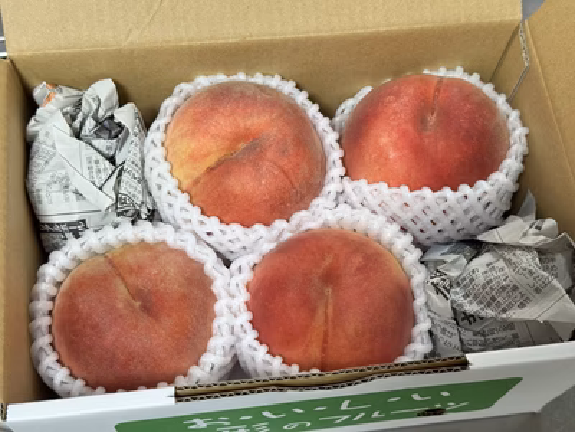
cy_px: 216
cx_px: 288
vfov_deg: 30.3
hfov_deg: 39.7
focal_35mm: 48
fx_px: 797
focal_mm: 6.76
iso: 80
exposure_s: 1/75
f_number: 1.78
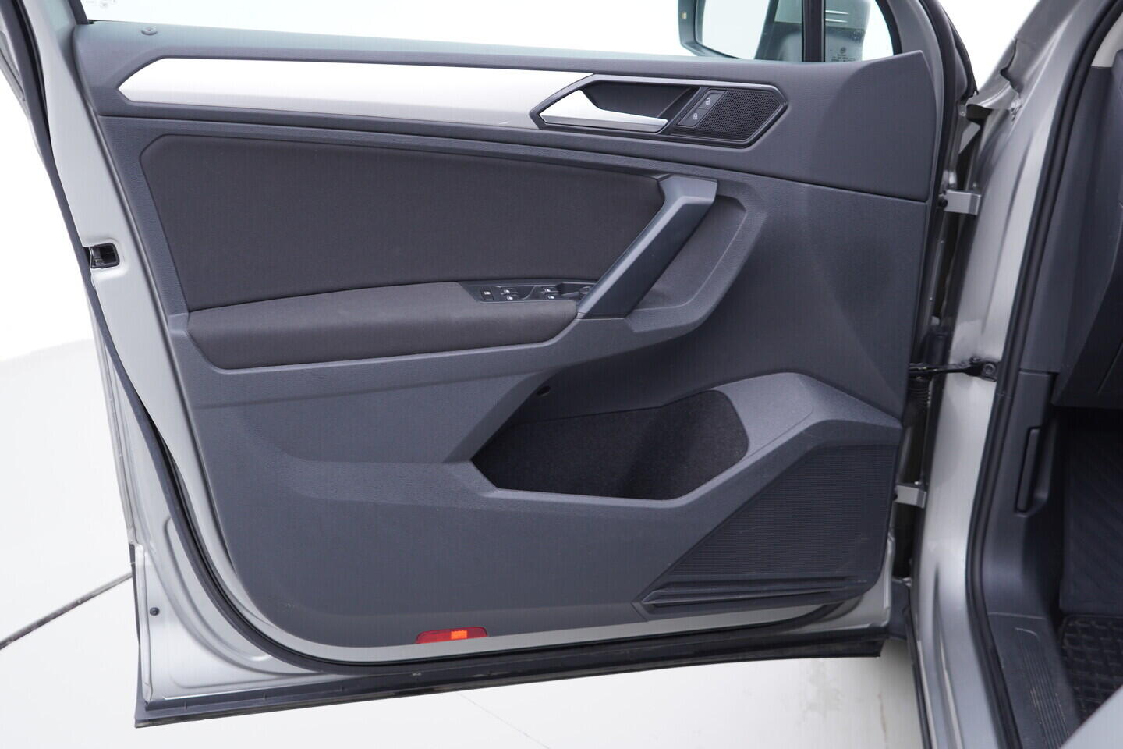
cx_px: 562
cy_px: 374
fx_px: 1123
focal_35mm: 36
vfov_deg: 36.9
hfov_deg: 53.1
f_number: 2.8
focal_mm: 24
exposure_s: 1/40
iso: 160
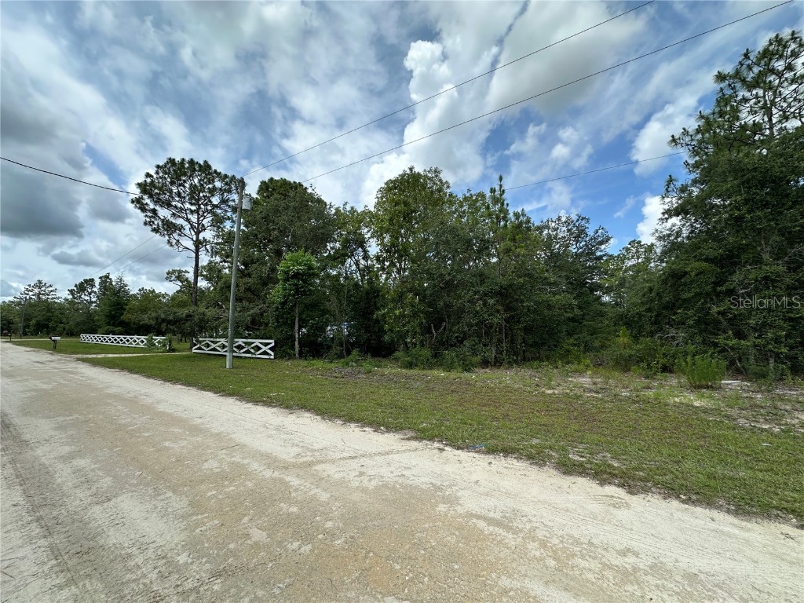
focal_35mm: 14
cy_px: 302
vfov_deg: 85.7
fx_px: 325
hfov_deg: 102.1
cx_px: 402
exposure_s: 1/895
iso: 40
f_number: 2.2
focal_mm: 2.22
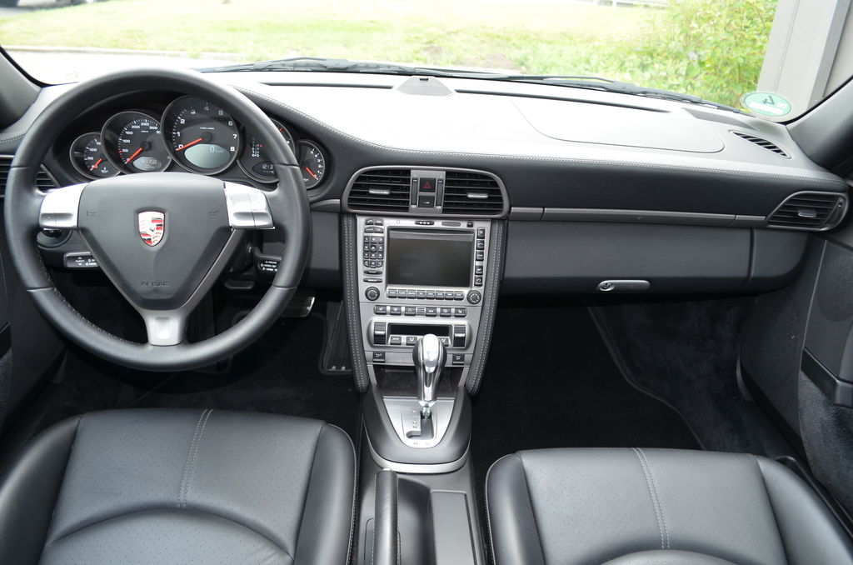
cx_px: 426
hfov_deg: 67.5
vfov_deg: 47.7
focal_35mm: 27
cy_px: 282
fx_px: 638
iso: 400
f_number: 3.5
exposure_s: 1/125
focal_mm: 18
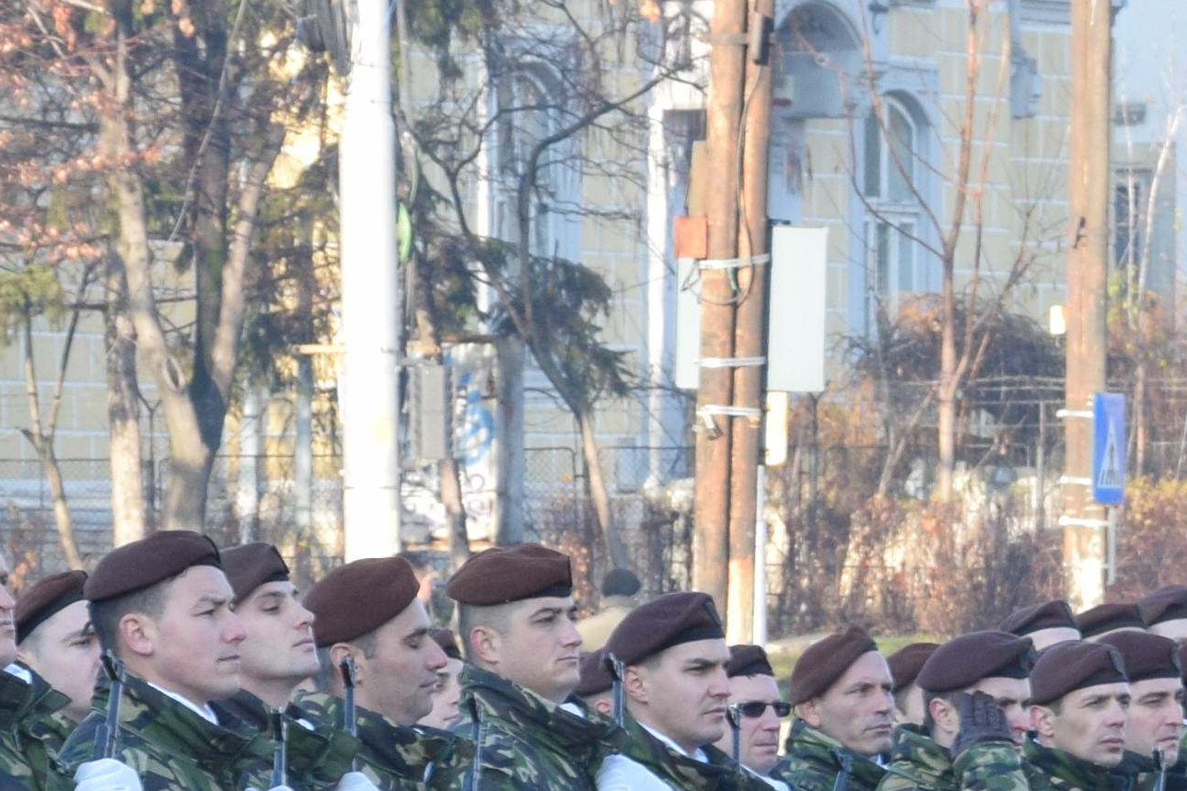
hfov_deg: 4.5
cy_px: 826
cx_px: 153
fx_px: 15197
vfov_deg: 3.0
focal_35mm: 461
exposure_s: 1/160
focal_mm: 66
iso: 320
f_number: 8
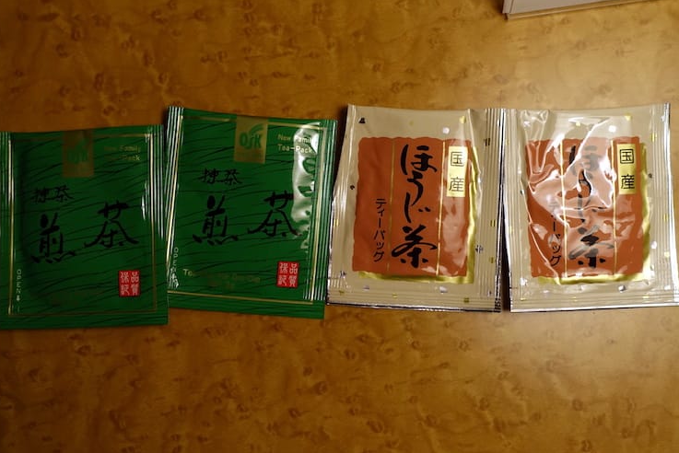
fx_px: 717
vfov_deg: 35.1
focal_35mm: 38
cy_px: 215
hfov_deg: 50.7
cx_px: 325
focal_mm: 12.99
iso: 160
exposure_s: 1/40
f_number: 2.8
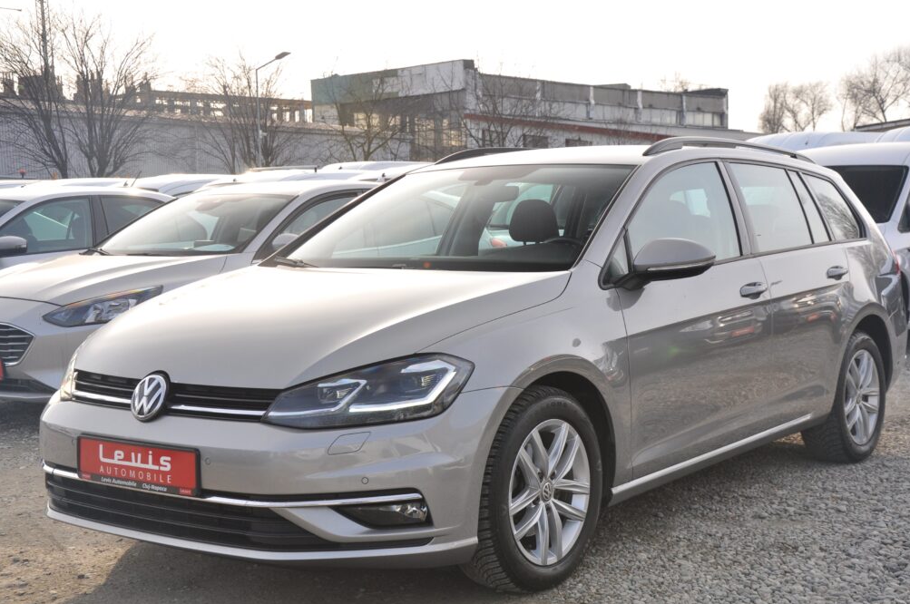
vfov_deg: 27.5
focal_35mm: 49
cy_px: 307
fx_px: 1237
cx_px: 464
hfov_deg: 40.4
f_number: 7.1
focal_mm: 32
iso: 400
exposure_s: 1/200
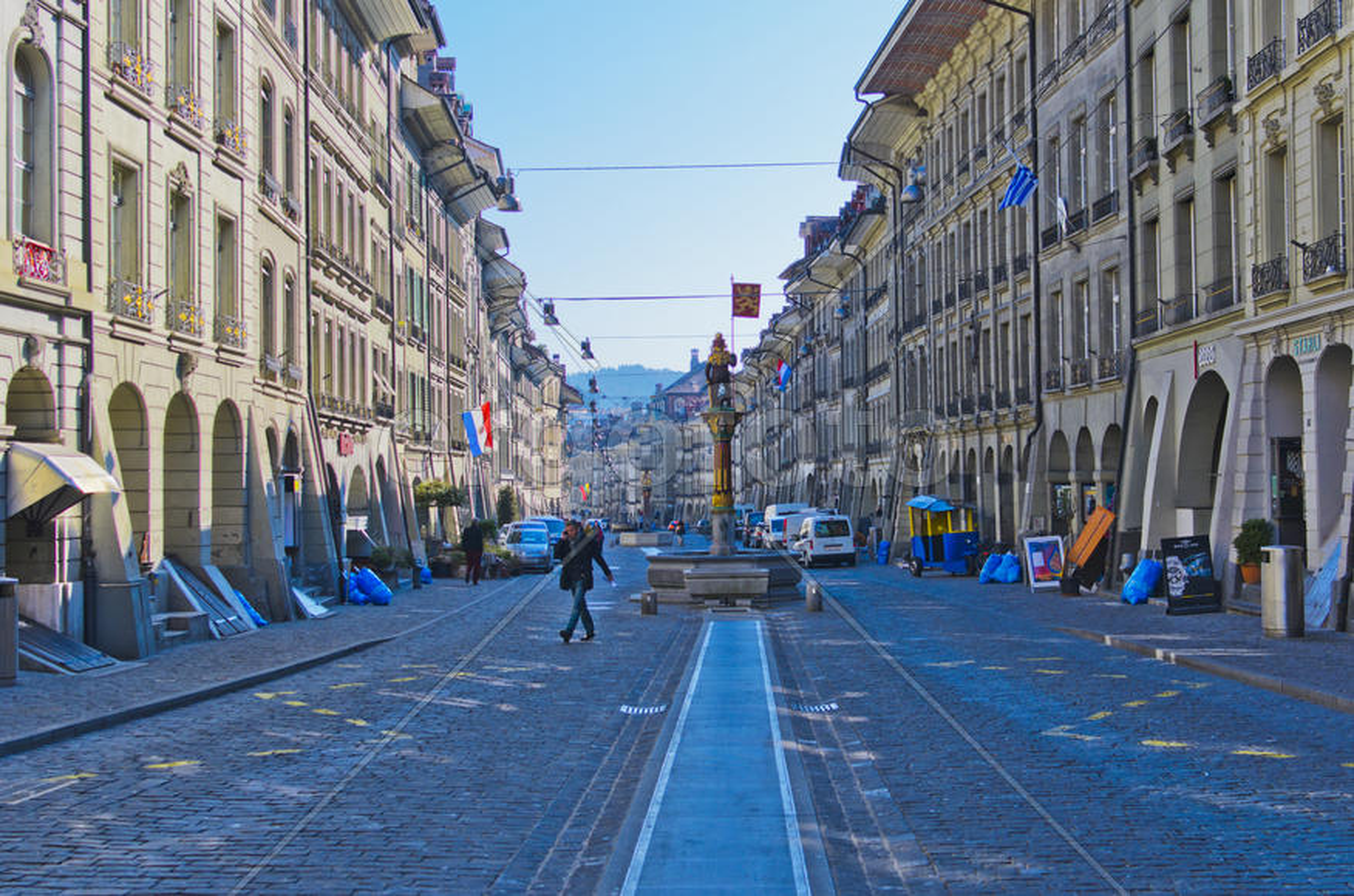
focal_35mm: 52
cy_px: 448
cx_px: 677
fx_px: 1970
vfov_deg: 25.6
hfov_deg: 37.9
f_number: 4
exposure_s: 1/1000
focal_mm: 35
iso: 100
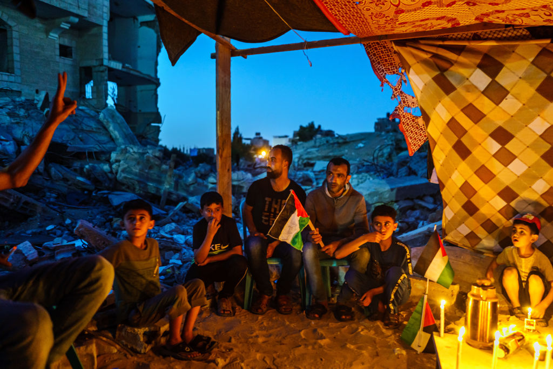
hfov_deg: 65.5
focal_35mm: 28
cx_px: 276
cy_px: 184
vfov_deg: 46.4
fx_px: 430
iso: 3200
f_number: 2
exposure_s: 1/20
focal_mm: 28
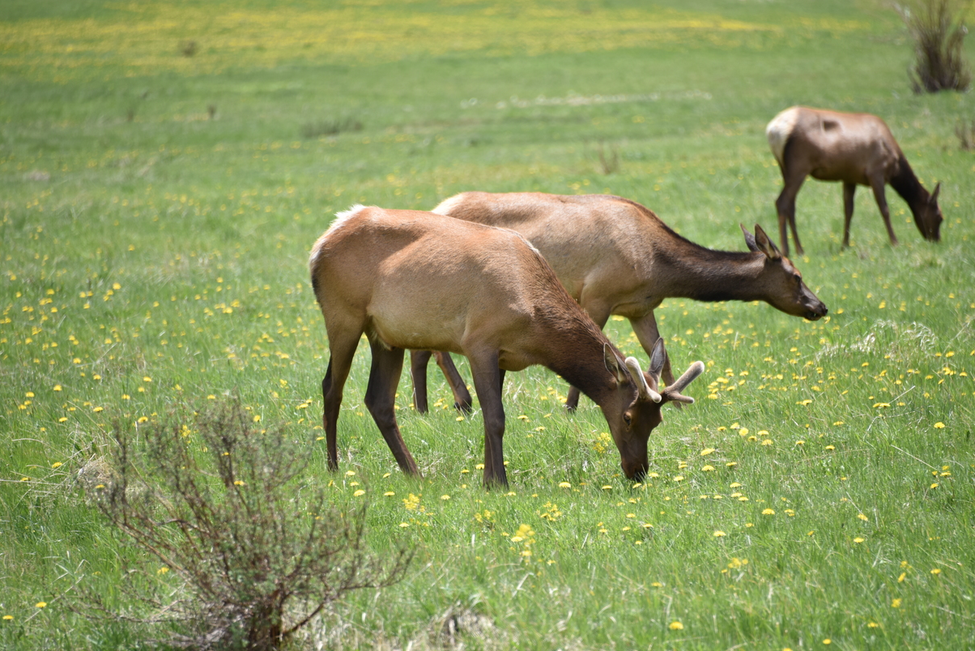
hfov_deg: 6.5
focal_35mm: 319
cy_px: 332
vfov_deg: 4.3
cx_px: 514
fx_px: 8640
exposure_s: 1/640
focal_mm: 300
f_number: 5.6
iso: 250
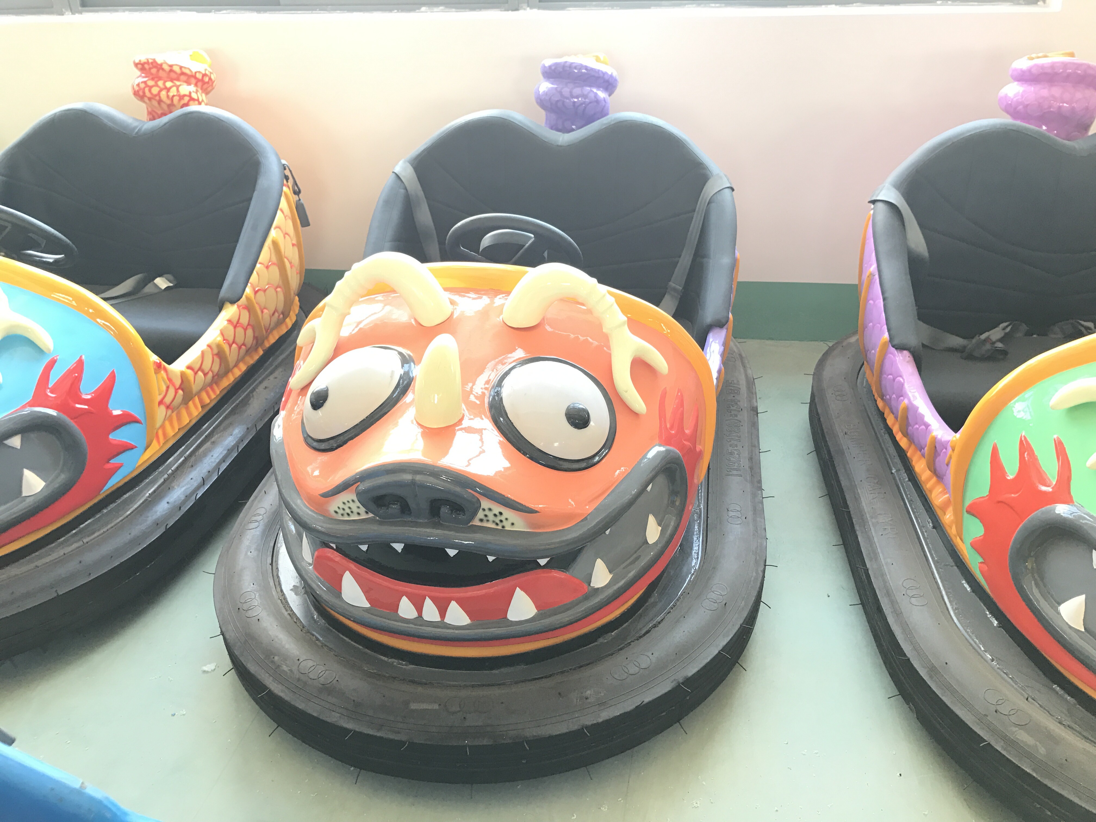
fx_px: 887
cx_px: 548
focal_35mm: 28
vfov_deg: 49.7
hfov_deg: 63.4
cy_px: 411
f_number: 1.8
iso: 25
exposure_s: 1/33
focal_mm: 3.99
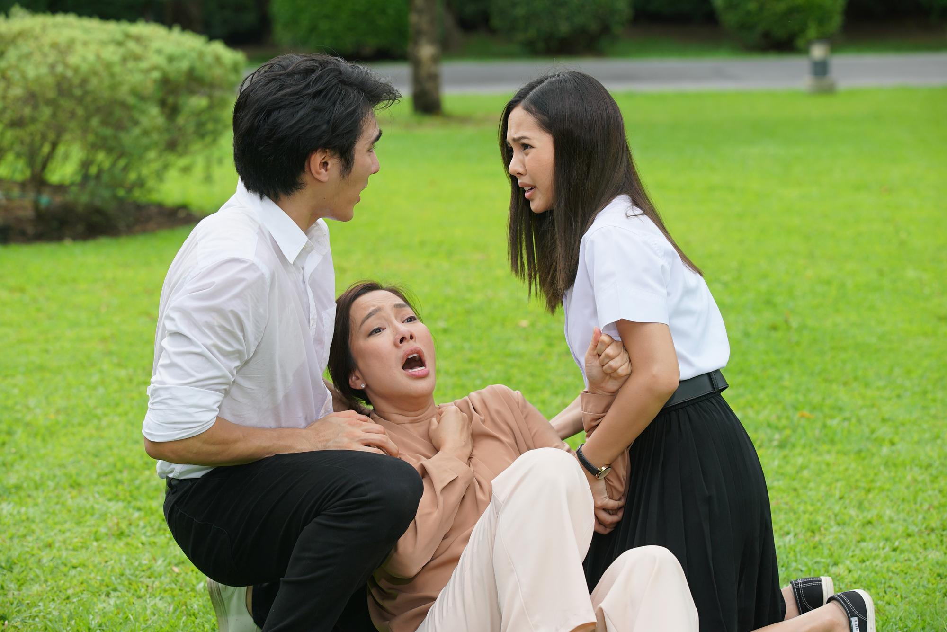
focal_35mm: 105
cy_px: 316
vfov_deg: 13.1
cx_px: 474
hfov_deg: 19.4
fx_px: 2763
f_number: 5
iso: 160
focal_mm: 105
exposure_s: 1/500
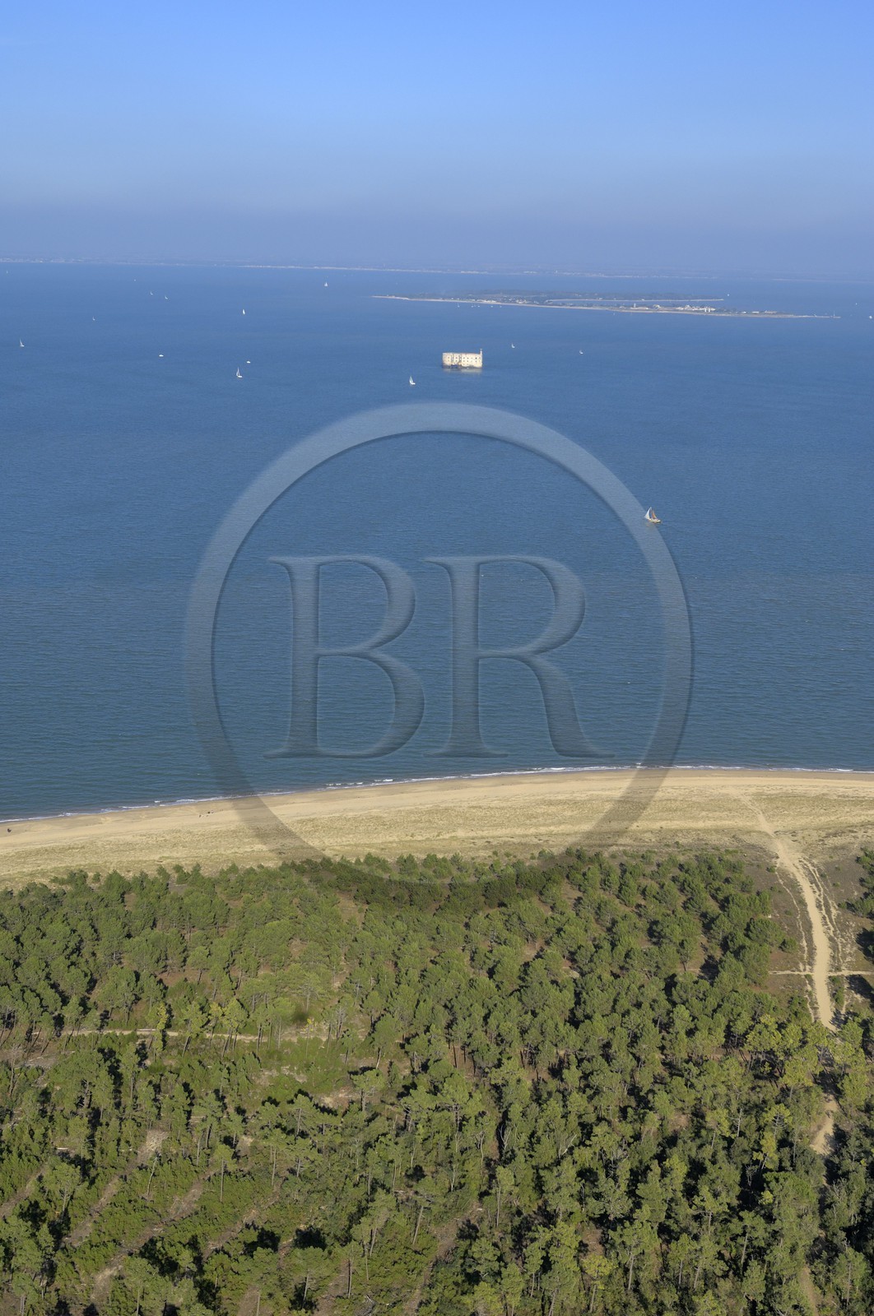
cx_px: 437
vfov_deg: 38.9
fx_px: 1863
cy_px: 658
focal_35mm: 51
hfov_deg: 26.4
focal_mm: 34
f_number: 5
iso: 100
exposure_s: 1/640
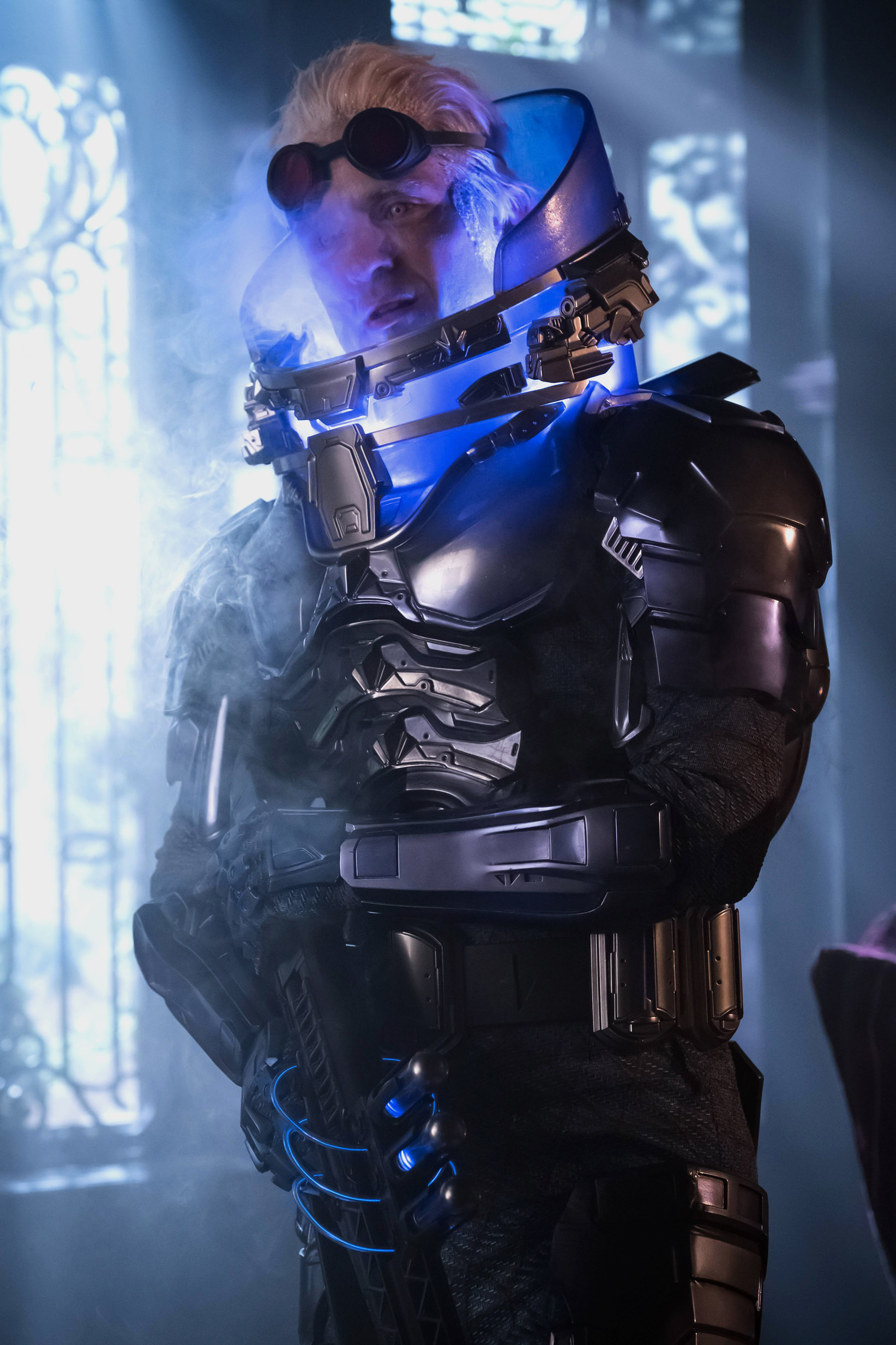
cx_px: 448
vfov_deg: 17.6
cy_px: 672
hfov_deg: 11.8
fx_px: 4330
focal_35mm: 116
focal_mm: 77.3
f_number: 4
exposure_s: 1/180
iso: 6400
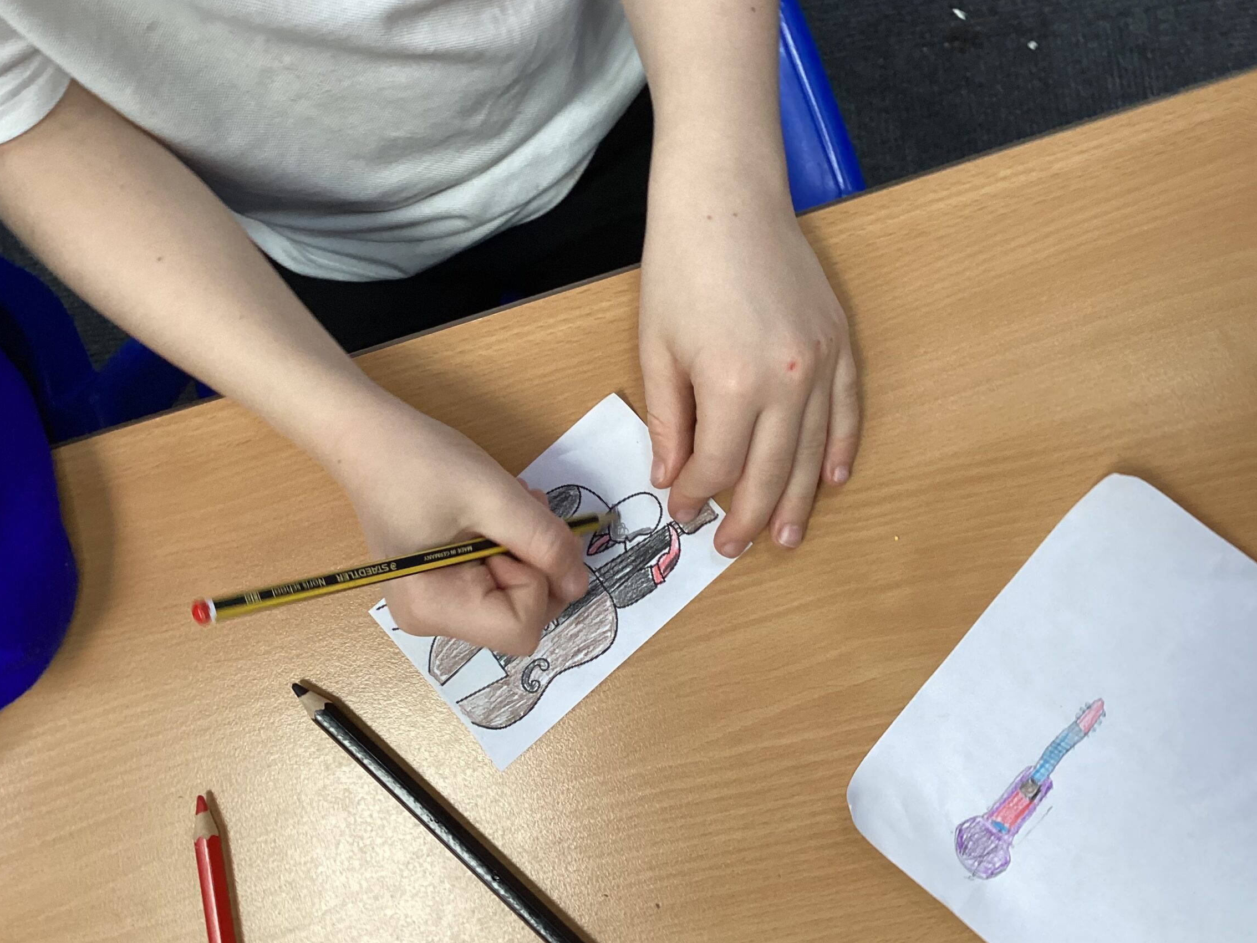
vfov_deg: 40.7
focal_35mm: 35
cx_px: 565
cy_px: 439
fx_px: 1271
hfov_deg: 52.5
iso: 125
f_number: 2.4
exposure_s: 1/60
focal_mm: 3.3
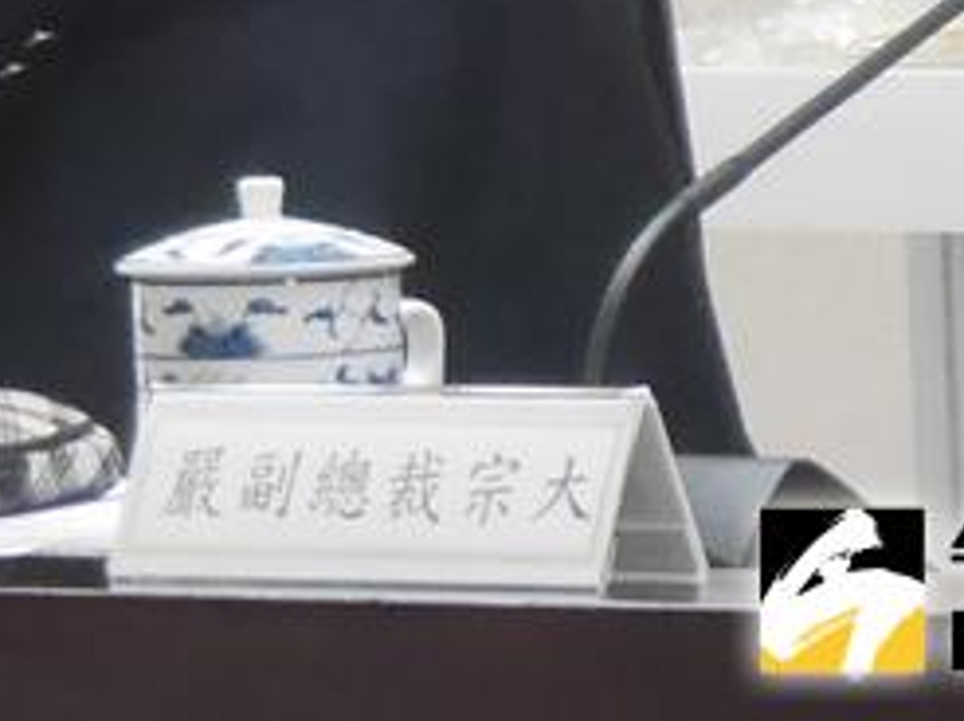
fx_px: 20671
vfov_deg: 2.0
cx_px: -705
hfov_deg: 2.7
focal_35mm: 743
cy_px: -823
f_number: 5.6
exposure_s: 1/100
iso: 1600
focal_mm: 42
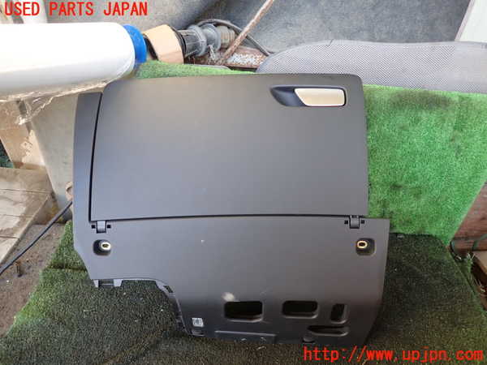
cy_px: 182
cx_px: 244
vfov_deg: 54.9
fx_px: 352
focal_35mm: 25
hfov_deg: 69.4
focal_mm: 4.5
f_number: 2
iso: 200
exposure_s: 1/60
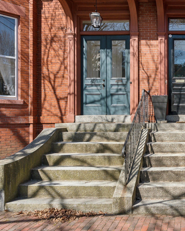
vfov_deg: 57.0
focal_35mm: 31
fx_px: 212
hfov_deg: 40.7
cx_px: 188
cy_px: 103
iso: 320
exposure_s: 1/640
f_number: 7.1
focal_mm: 19
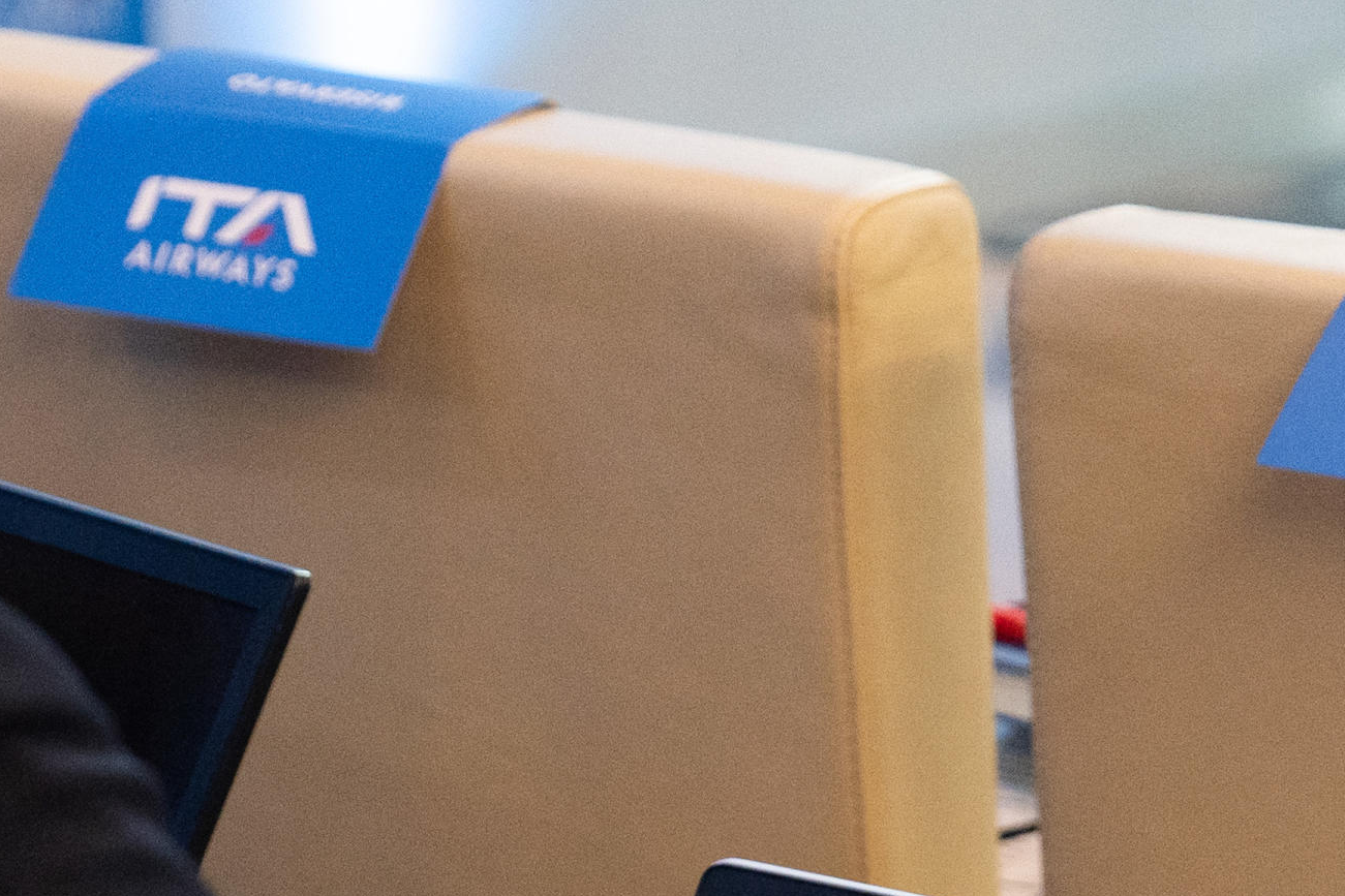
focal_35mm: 248
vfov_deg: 5.5
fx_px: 9264
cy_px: 999
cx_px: 592
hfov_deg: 8.3
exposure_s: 1/250
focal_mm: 70
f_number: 4
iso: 2500
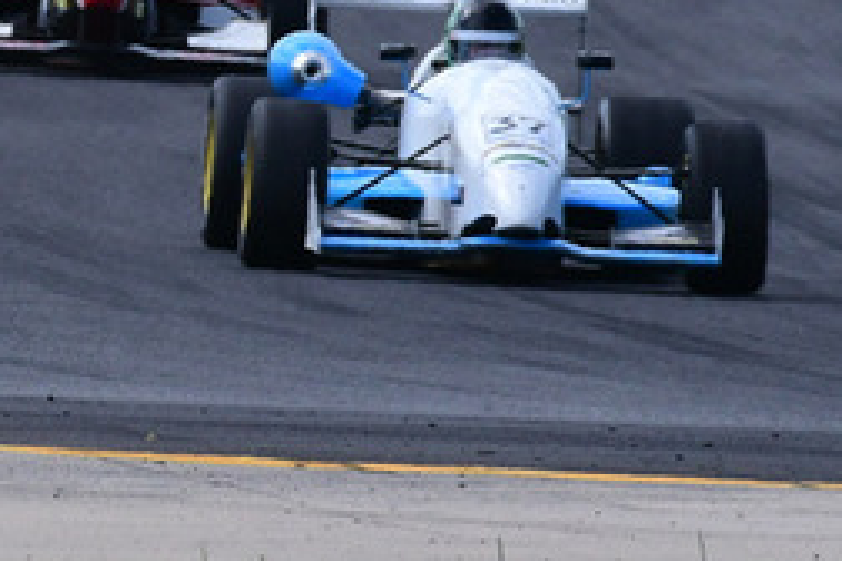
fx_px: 44552
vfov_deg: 0.7
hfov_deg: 1.1
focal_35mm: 1905
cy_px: -110
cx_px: -428
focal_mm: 400
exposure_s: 1/640
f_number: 13
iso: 800
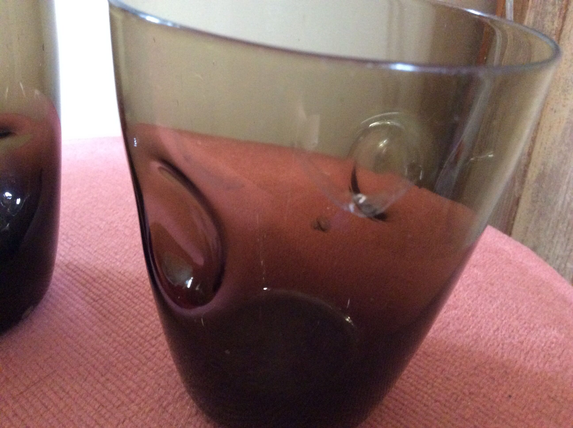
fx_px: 529
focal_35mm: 32
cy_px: 214
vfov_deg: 44.1
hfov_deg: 56.9
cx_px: 286
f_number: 2.4
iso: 400
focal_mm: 3.3
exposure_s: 1/17
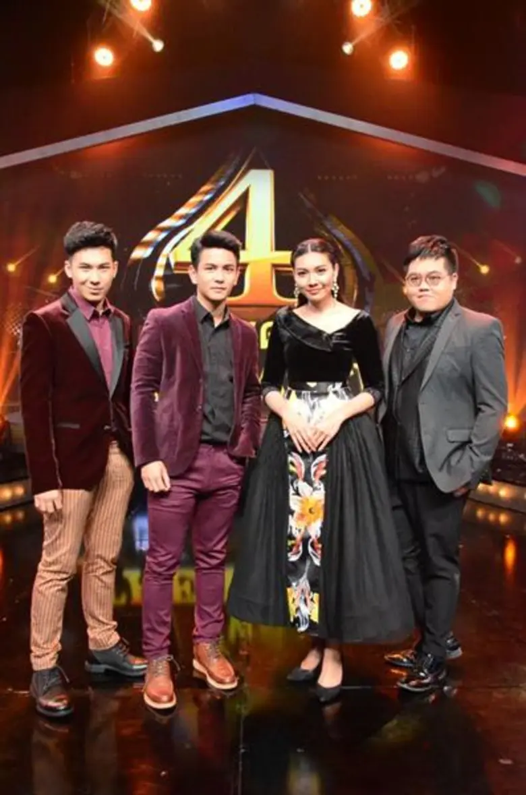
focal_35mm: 34
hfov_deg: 38.2
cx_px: 263
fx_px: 760
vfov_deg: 55.2
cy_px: 398
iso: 6400
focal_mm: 23
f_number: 3.8
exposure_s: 1/640
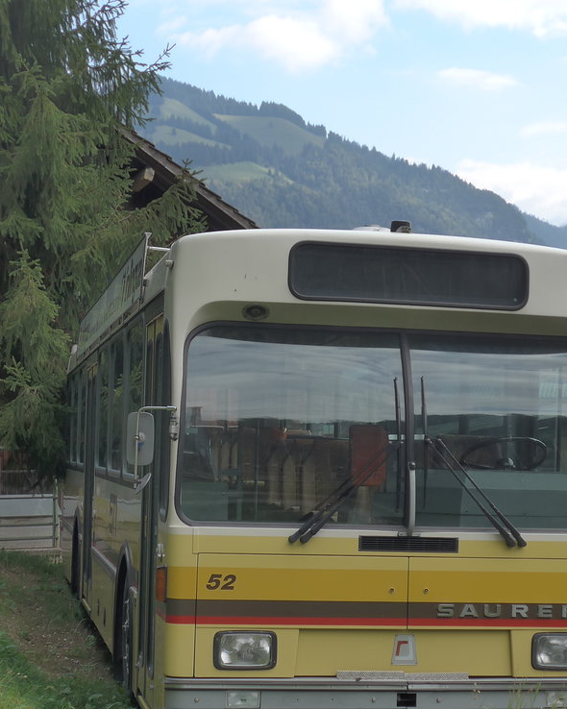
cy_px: 391
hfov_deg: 21.0
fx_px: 1532
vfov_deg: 26.1
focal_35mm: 73
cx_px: 291
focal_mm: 9.5
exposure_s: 1/640
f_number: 3
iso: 160
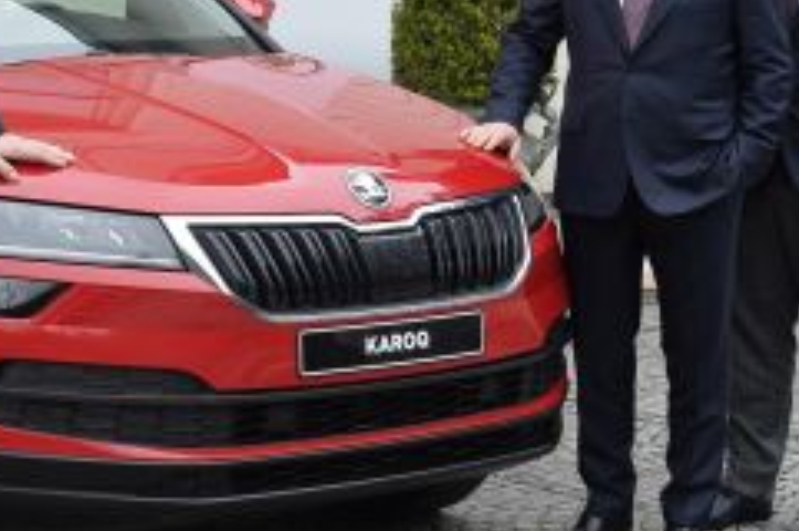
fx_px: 3103
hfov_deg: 14.5
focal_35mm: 140
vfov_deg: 9.7
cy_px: 70
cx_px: 73
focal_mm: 52
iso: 500
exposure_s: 1/125
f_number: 8
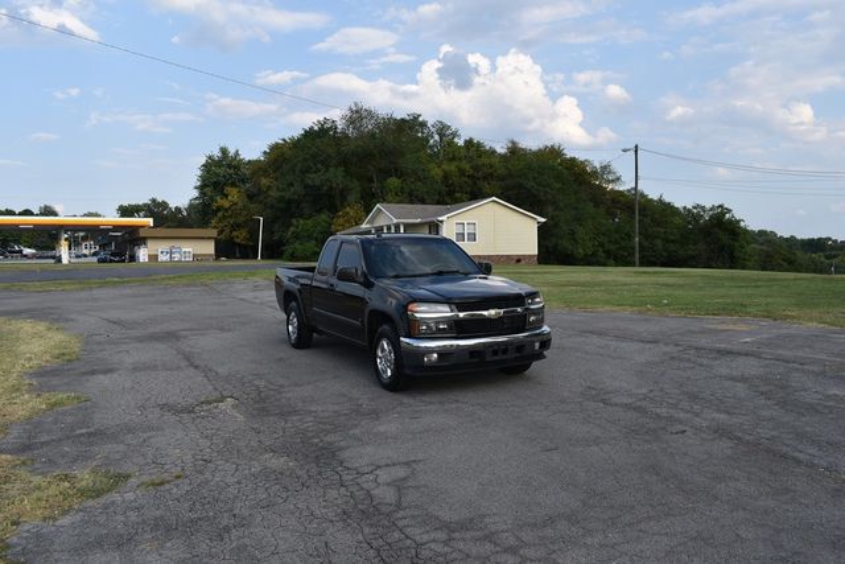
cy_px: 282
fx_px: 634
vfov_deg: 48.0
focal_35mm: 27
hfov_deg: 67.4
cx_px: 422
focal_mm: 18
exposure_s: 1/250
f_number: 8
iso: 160
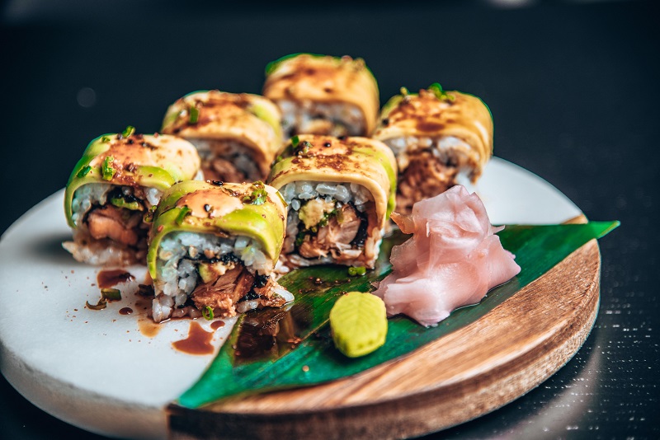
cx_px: 330
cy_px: 220
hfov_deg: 19.4
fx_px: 1926
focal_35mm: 105
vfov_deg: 13.1
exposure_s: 1/160
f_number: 4
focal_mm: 105
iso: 100
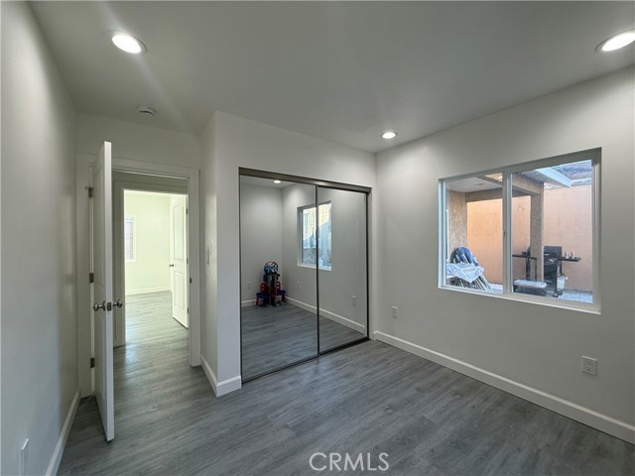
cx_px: 318
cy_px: 238
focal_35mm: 14
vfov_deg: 85.7
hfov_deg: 102.1
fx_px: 257
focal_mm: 2.22
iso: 100
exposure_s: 1/120
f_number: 2.2
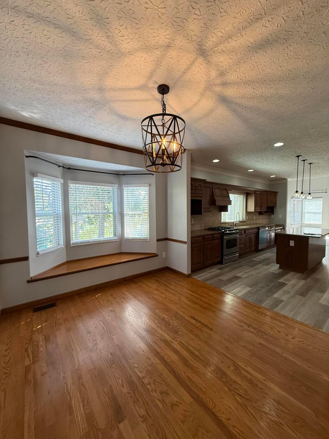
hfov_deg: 85.7
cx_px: 164
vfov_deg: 102.1
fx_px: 177
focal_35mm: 14
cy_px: 220
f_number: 2.2
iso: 320
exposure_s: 1/120
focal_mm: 2.22
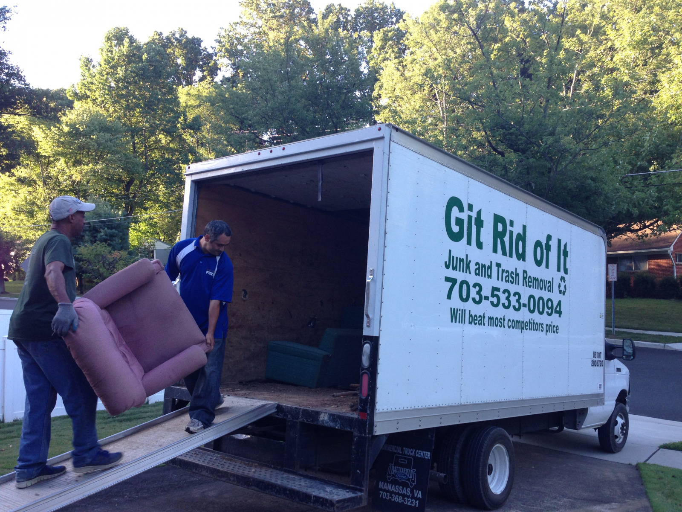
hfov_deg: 55.4
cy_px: 256
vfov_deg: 42.9
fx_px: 650
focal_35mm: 33
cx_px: 341
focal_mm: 4.13
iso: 64
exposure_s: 1/120
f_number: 2.4
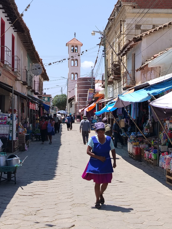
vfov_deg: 30.2
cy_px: 102
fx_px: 424
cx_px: 91
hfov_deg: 22.9
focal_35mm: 64
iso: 100
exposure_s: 1/699
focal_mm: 5.25
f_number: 1.75
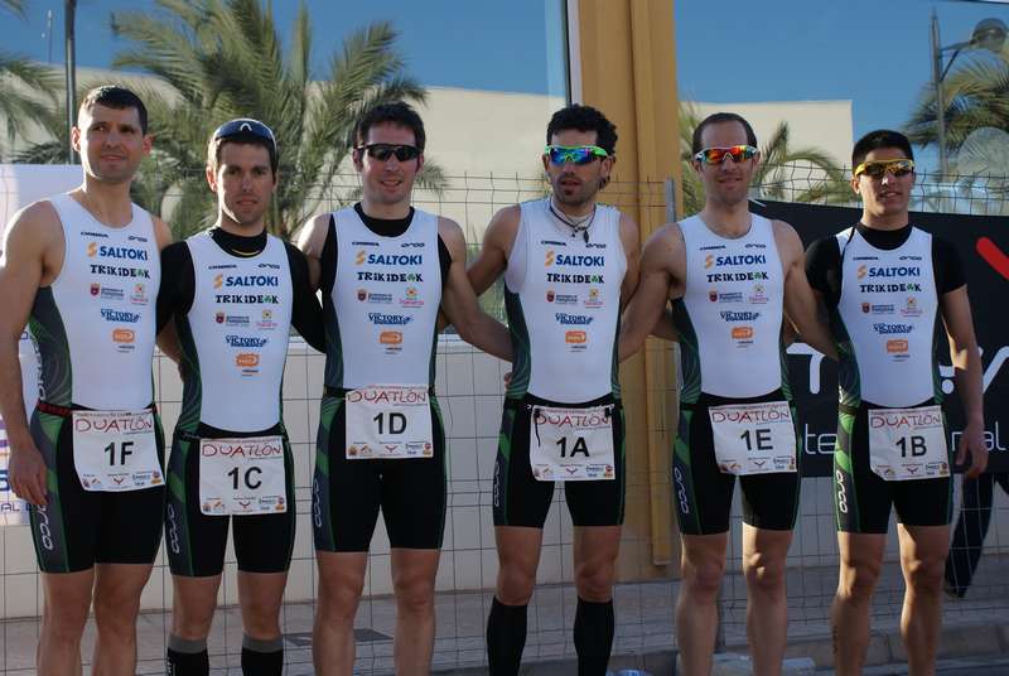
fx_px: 1474
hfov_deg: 37.8
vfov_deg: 25.8
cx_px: 504
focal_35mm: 52
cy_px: 338
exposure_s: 1/125
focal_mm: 35
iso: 100
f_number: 7.1
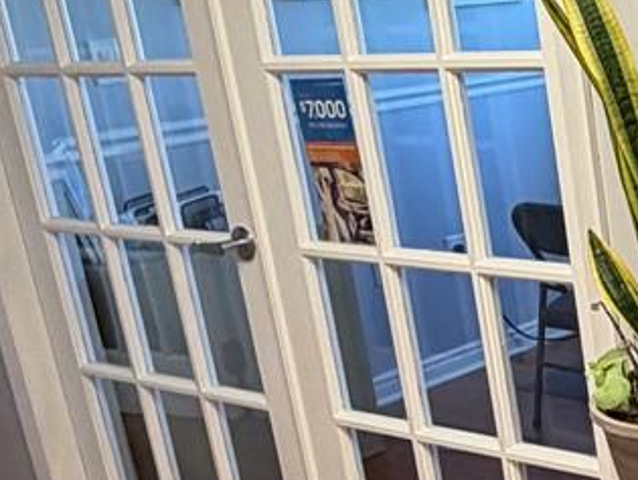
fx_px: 1310
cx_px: 889
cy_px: 363
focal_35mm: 71
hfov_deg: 23.3
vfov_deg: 20.6
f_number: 2.2
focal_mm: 2.22
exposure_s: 1/120
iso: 200
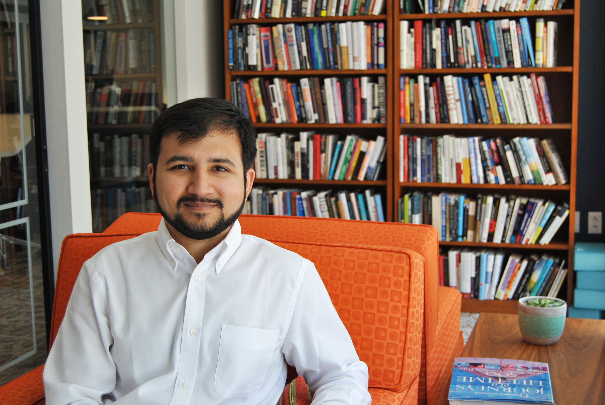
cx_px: 302
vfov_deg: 25.8
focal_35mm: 52
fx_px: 883
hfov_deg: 37.8
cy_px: 202
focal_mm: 35
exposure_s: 1/100
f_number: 5.6
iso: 200
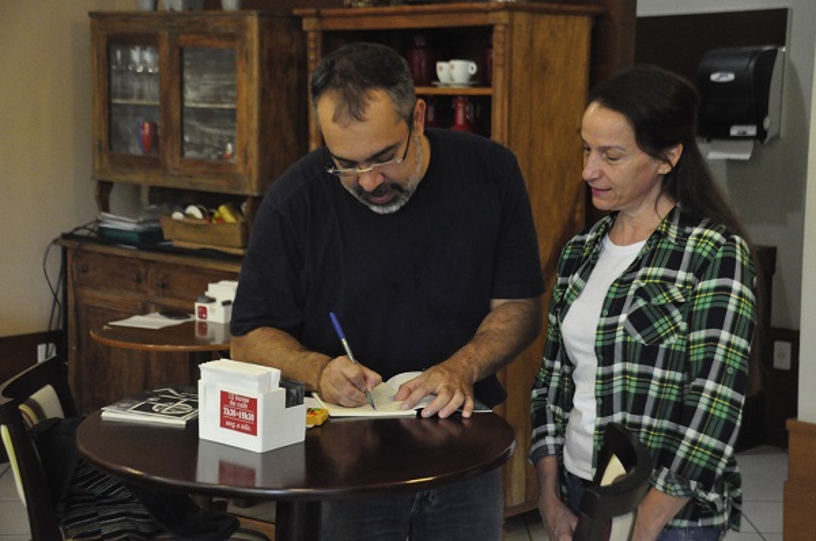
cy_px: 270
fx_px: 1494
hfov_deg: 30.6
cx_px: 408
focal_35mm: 66
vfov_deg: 20.5
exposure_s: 1/40
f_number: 4.5
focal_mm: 44
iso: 3200
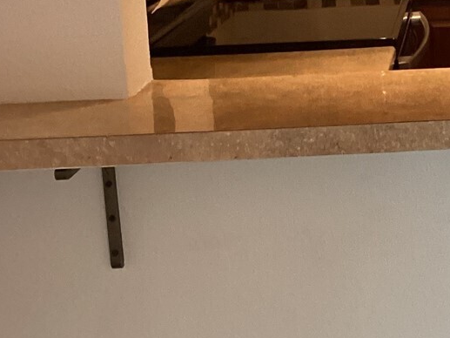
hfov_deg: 18.5
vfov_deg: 15.1
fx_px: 1248
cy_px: -13
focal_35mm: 96
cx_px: 635
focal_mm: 3.3
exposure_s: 1/60
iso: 320
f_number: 2.4
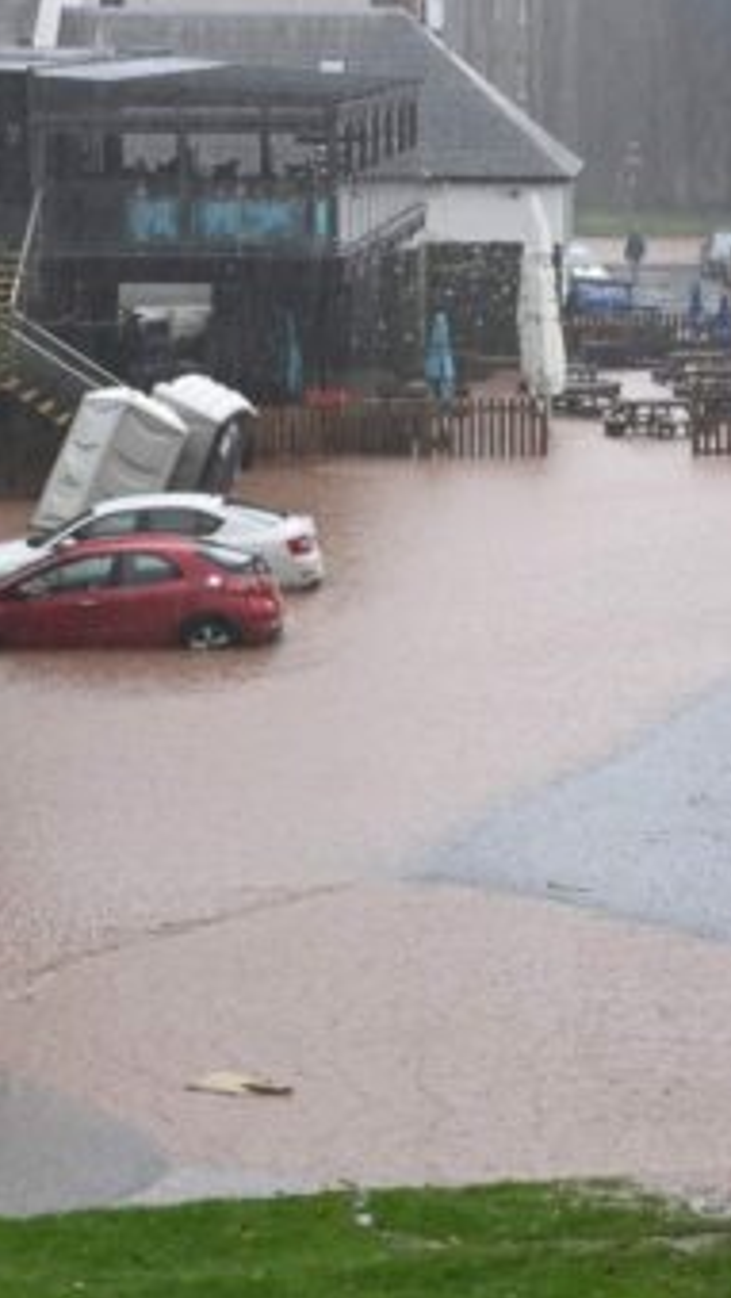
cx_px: 486
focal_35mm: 114
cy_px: 417
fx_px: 3923
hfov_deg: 10.6
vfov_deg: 18.7
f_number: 5
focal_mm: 48
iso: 1000
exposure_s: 1/100
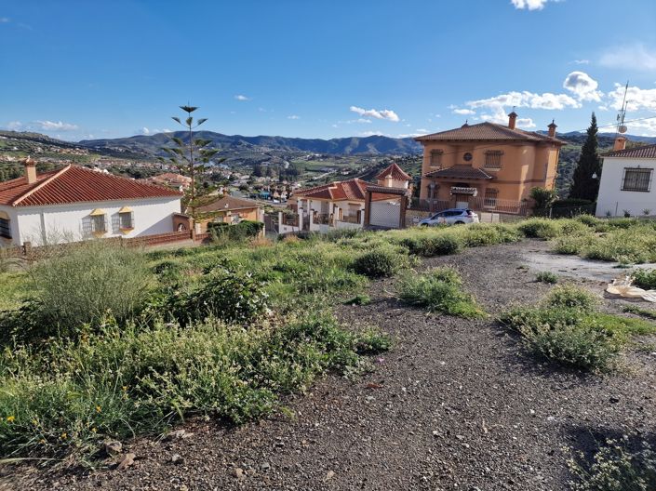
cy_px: 246
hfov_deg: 74.0
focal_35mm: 23
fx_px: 436
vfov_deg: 58.8
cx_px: 328
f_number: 1.8
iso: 50
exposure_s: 1/1284
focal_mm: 6.4
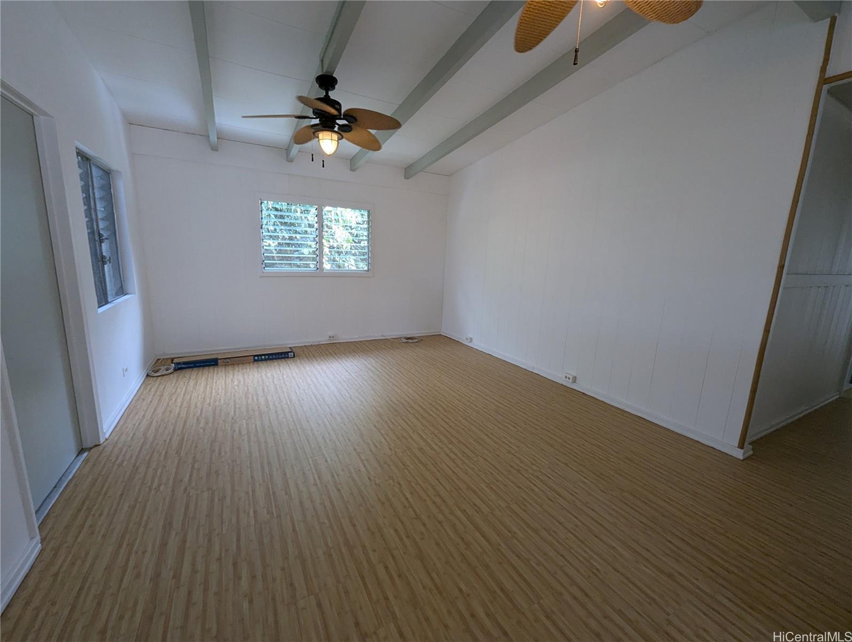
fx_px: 320
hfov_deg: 106.1
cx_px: 426
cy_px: 321
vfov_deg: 90.1
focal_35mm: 13
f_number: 2.2
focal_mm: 1.95
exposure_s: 1/69.6
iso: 181
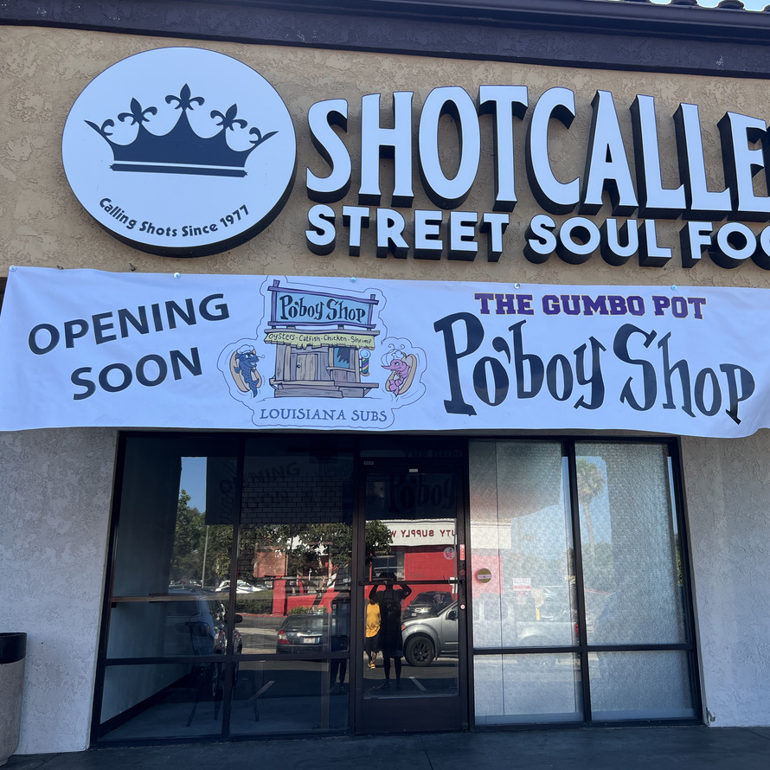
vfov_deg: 52.5
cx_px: 450
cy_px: 384
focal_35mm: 31
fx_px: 780
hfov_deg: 52.3
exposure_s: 1/932
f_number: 1.5
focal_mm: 5.7
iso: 50
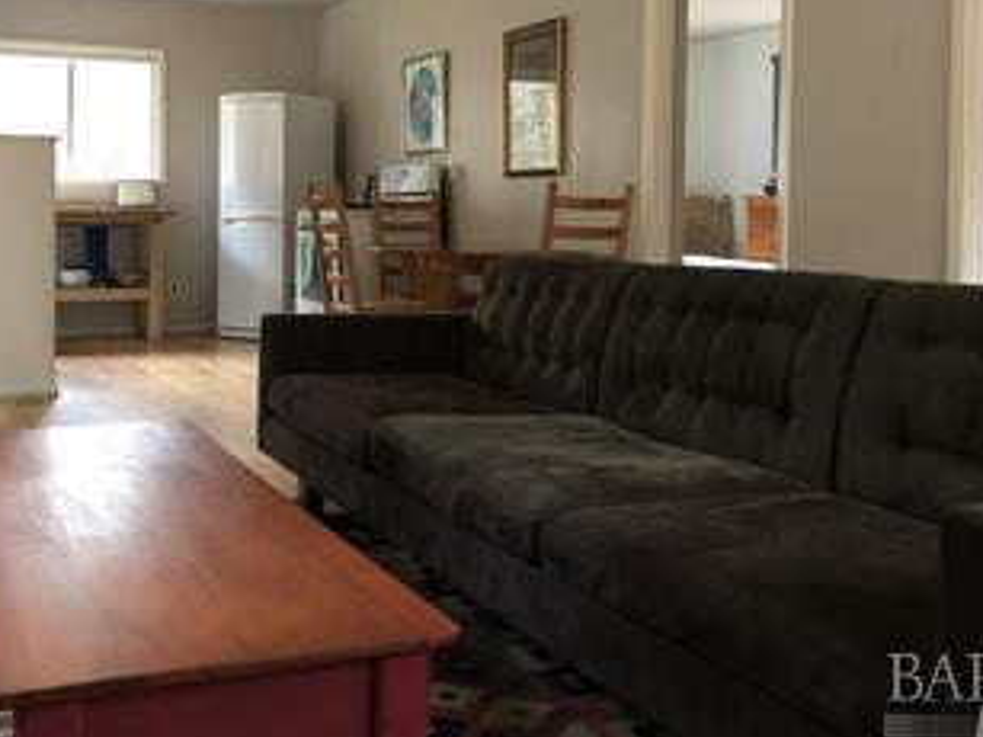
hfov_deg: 45.7
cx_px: 429
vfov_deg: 34.8
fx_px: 1164
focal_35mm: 41
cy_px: 252
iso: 100
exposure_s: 1/5
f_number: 1.8
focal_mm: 3.99
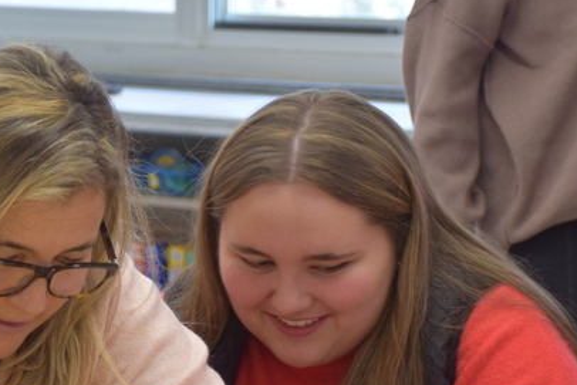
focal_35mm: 189
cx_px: 91
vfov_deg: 7.2
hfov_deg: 10.8
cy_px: 386
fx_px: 3030
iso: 640
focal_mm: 50
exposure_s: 1/60
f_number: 4.8
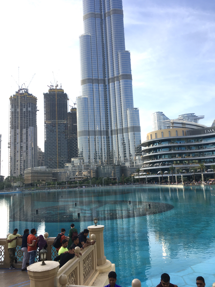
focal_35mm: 29
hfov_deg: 48.2
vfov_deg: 61.7
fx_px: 240
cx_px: 108
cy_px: 144
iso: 25
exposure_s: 1/635
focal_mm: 4.15
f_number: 2.2
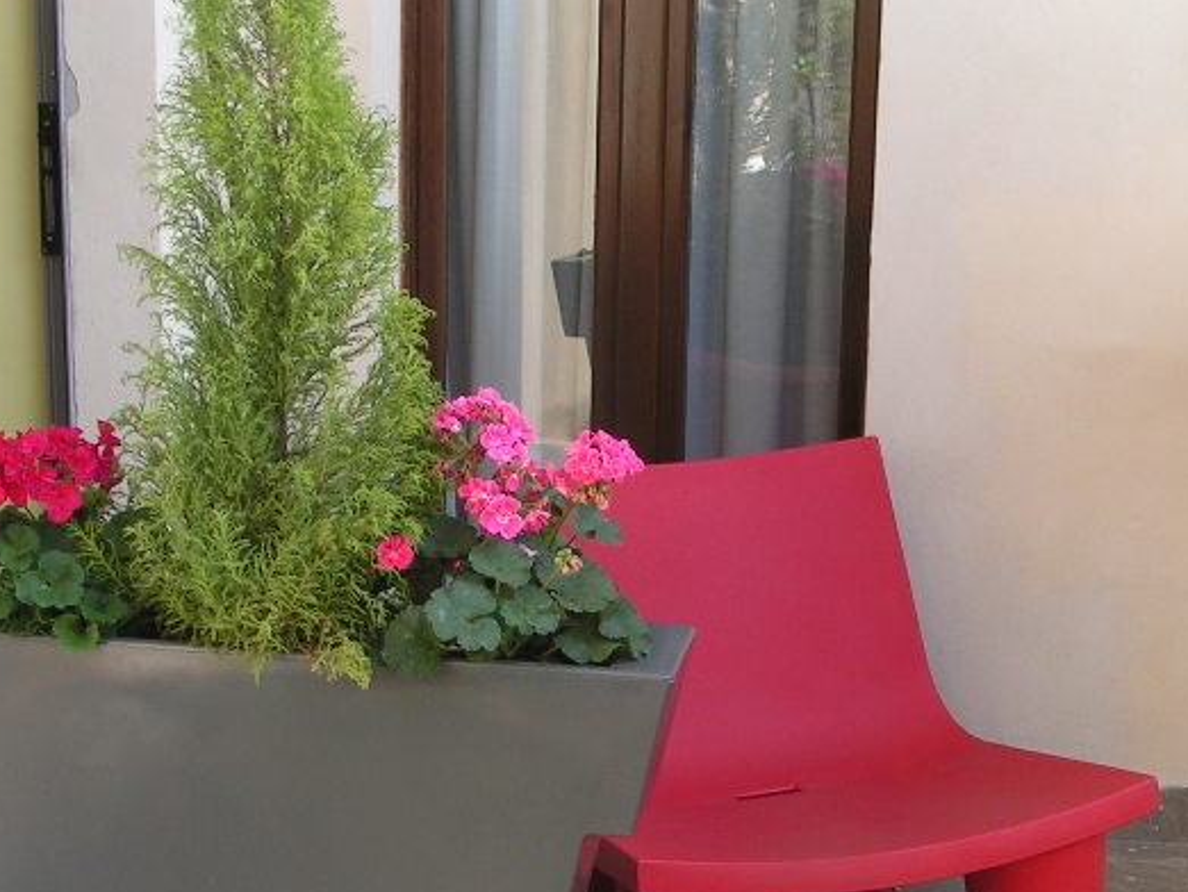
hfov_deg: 26.9
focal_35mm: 72
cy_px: 608
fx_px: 2472
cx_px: 728
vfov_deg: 20.4
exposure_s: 1/50
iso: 50
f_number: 5
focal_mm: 7.3
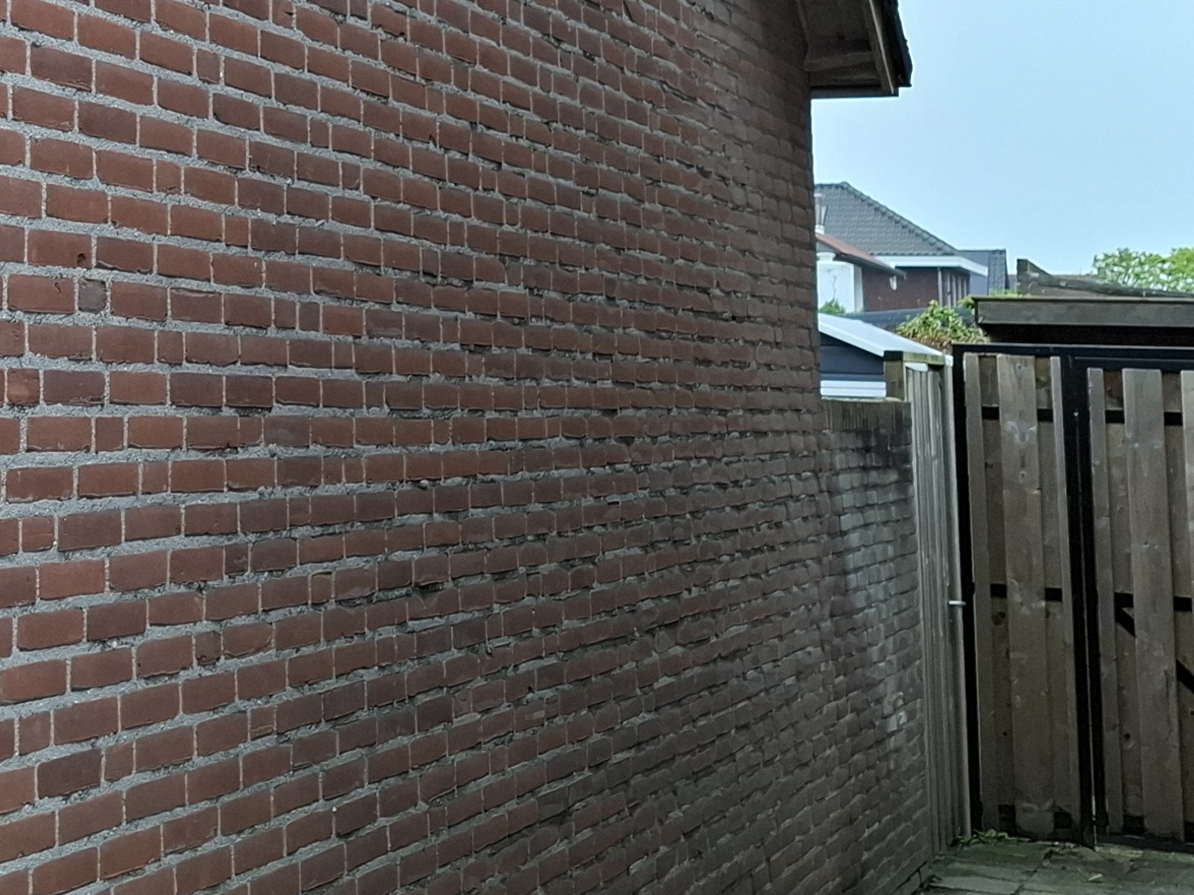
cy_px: -9
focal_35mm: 67
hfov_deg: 25.6
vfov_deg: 21.1
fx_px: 2310
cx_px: -288
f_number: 1.8
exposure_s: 1/296
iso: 50
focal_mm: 5.54
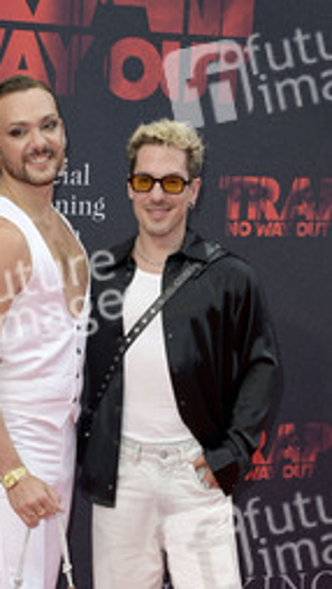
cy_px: 422
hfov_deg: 11.3
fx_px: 1673
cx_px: 72
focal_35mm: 107
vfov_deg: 19.9
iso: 400
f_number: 6.3
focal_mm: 65
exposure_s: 1/250
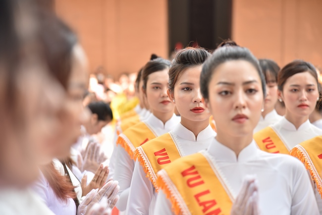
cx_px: 161
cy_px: 108
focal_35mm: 120
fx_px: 1074
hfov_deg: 17.1
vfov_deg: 11.4
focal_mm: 120
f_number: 4
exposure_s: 1/80
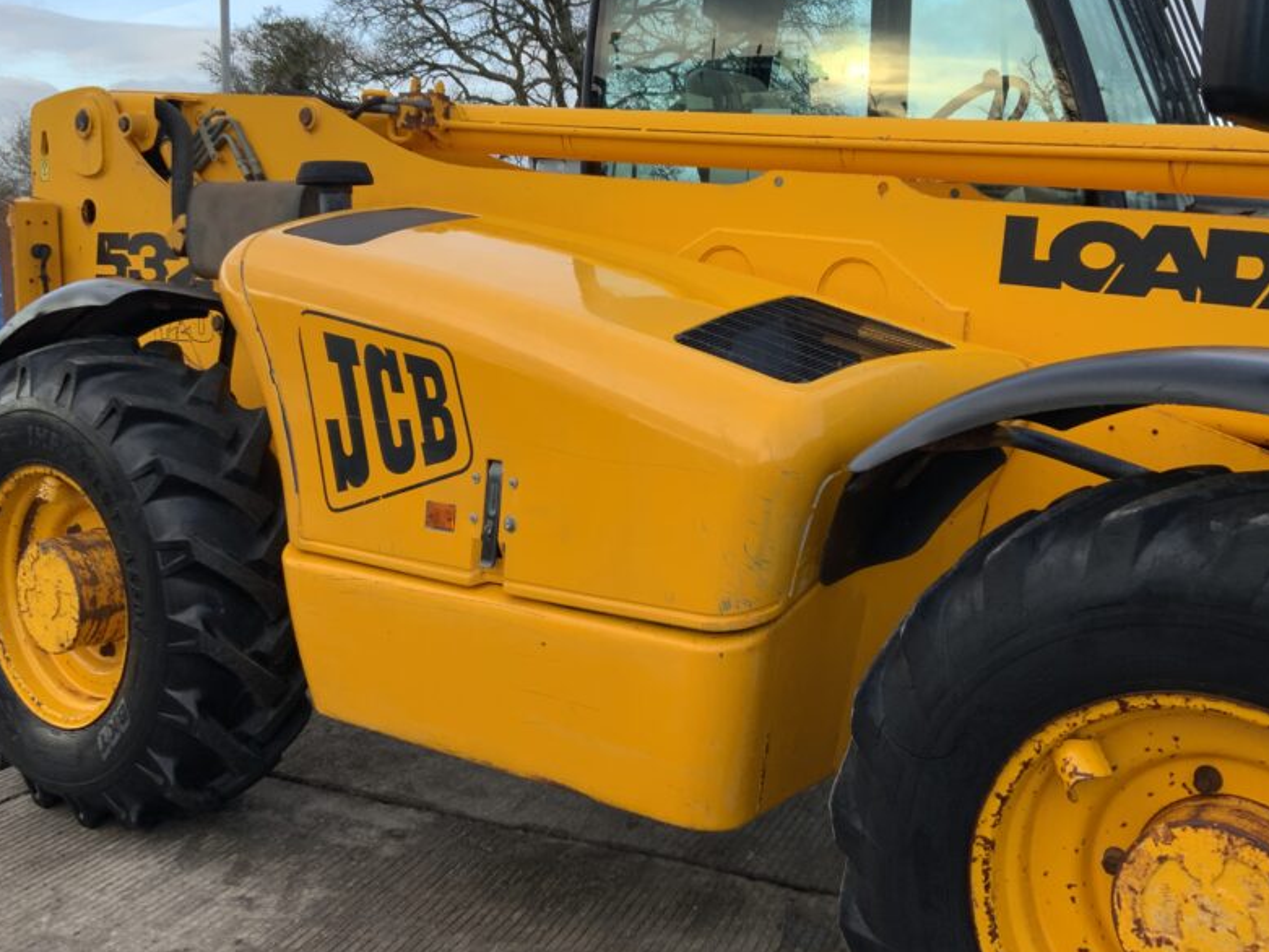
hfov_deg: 49.0
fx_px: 1393
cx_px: 665
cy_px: 395
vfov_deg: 37.6
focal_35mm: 38
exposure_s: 1/122
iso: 20
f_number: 1.8
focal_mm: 3
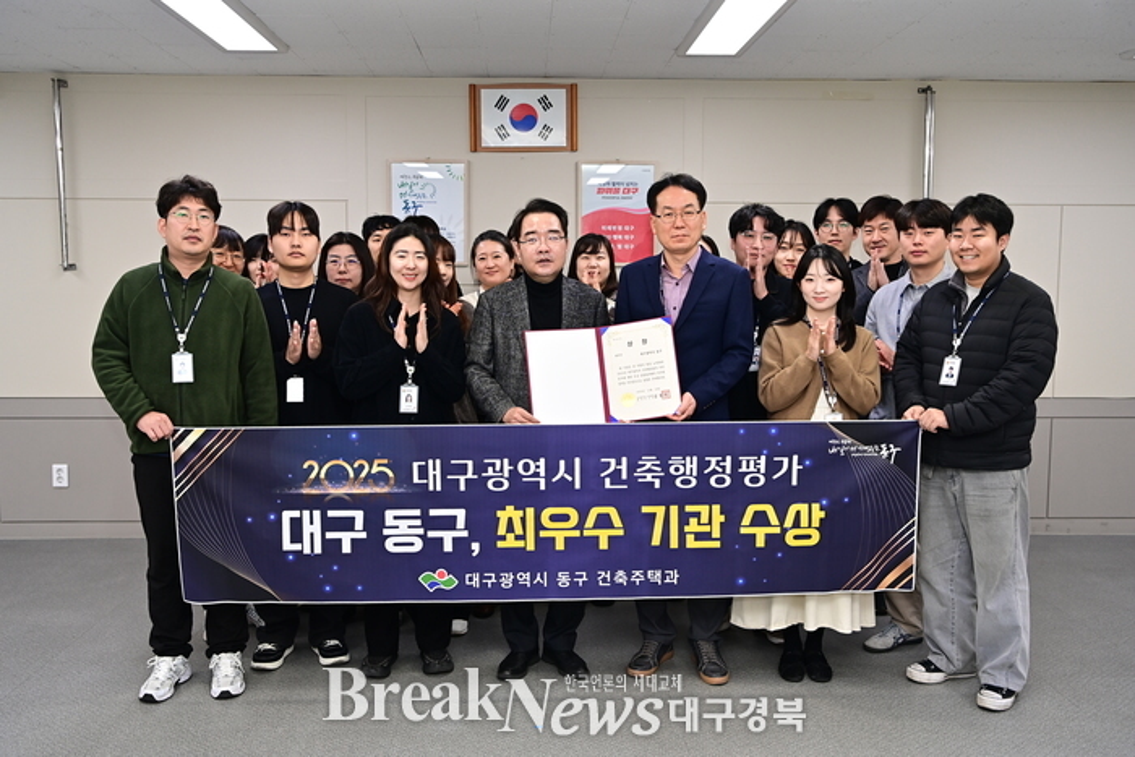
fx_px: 1072
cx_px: 568
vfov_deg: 38.9
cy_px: 378
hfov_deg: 55.8
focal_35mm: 34
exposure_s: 1/200
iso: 1250
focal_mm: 34
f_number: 4
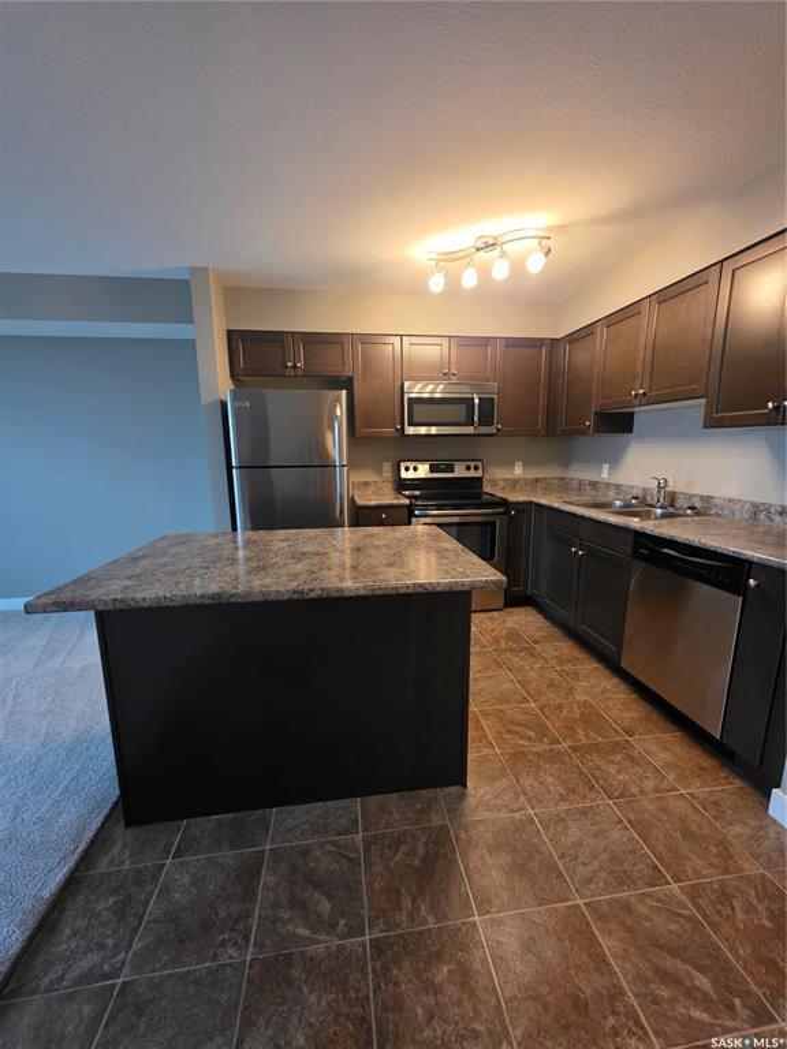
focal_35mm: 13
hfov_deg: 89.9
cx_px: 394
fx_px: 394
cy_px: 524
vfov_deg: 106.2
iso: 640
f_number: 1.9
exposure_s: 1/60
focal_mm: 2.2
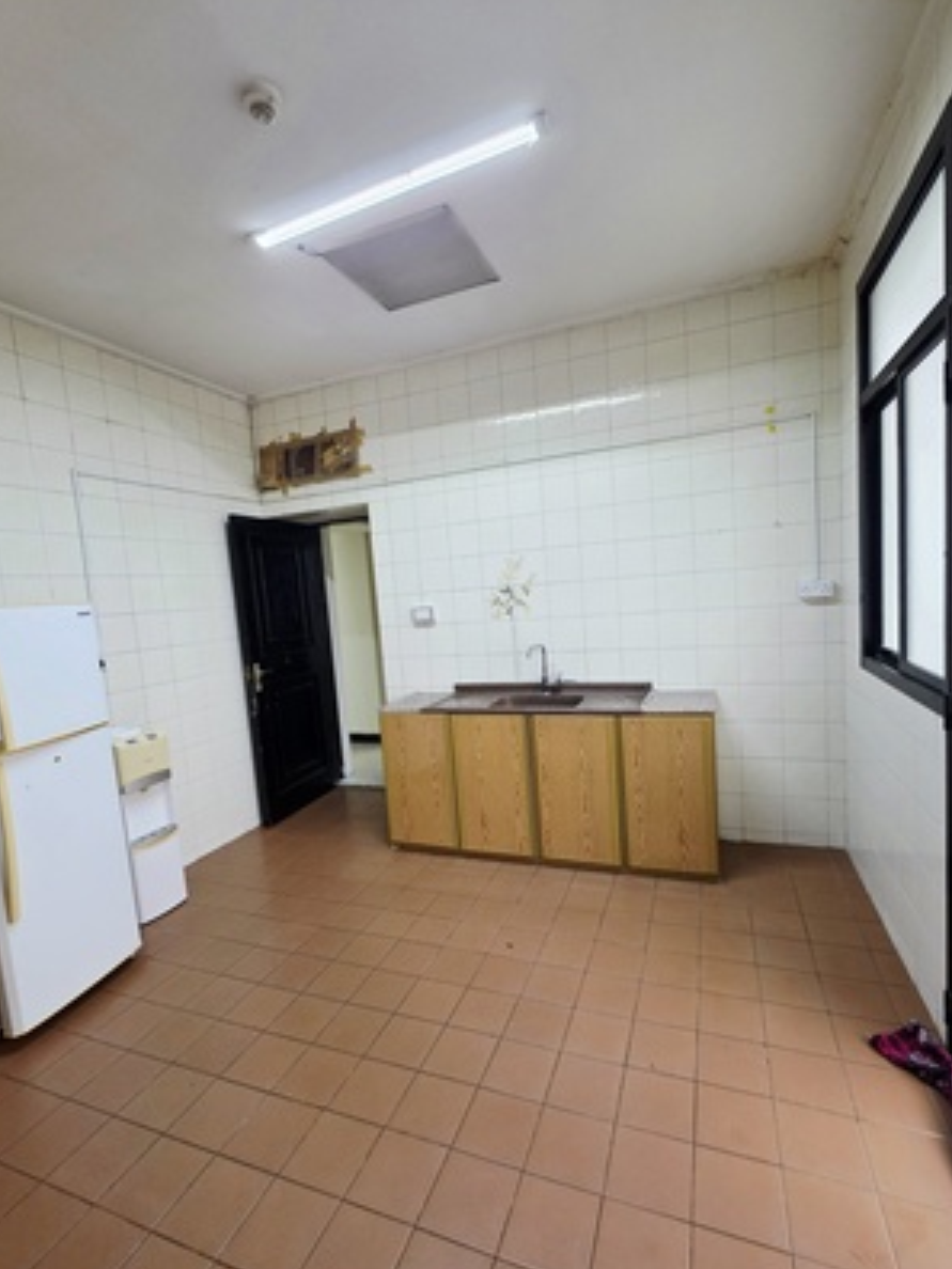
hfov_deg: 81.7
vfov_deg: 98.2
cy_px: 646
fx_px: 550
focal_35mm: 15
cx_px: 476
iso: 250
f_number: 1.9
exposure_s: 1/50.3
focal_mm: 2.2
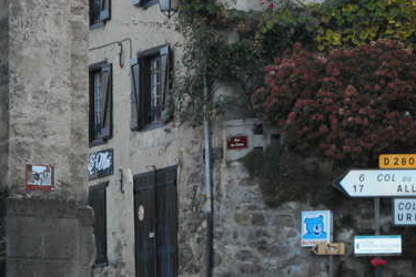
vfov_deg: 4.7
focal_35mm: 291
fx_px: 3362
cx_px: 329
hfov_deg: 7.1
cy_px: 140
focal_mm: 31.4
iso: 250
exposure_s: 1/60
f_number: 6.4
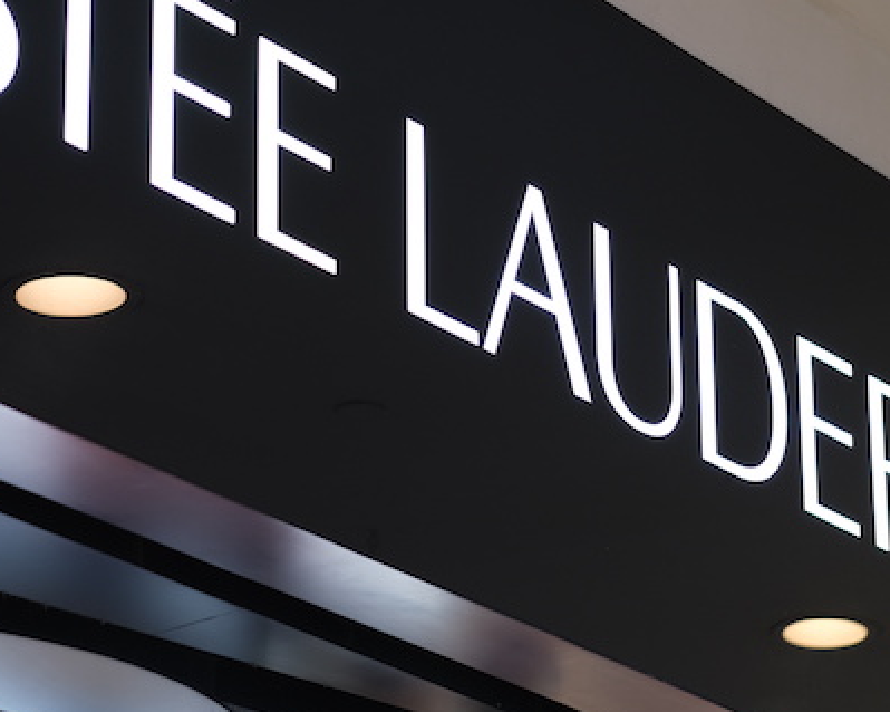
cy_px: 195
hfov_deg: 12.2
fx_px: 4161
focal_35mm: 158
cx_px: 395
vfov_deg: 9.8
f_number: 2.8
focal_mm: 56
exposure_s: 1/105
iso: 320
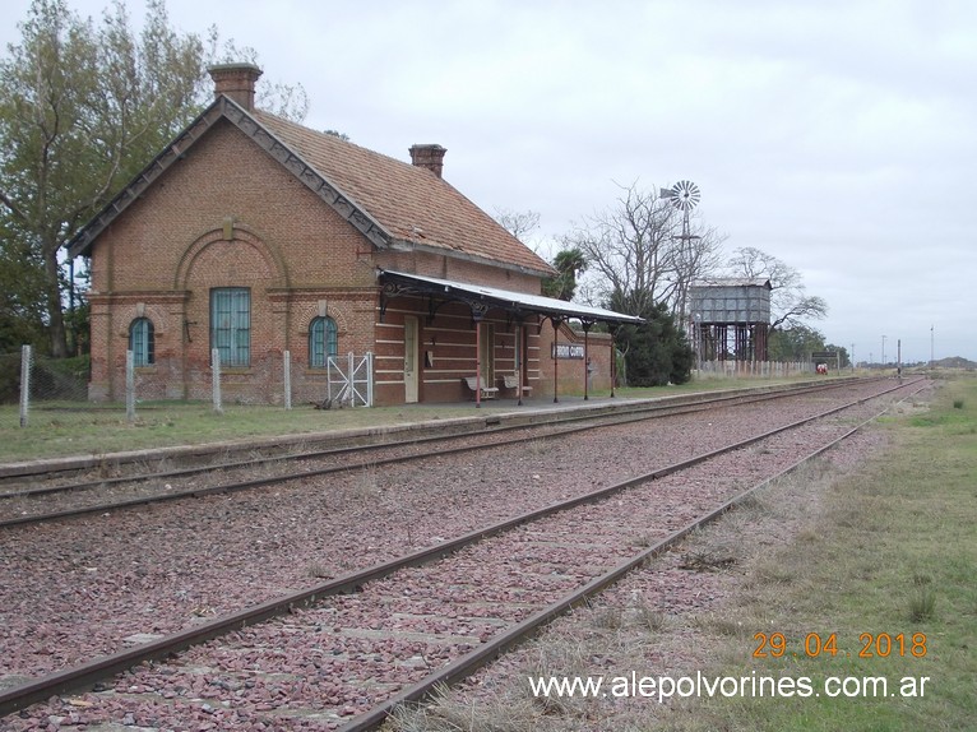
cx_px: 488
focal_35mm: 51
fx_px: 1439
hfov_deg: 37.5
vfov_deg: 28.5
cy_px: 366
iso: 80
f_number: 3.6
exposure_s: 1/250
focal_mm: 7.2
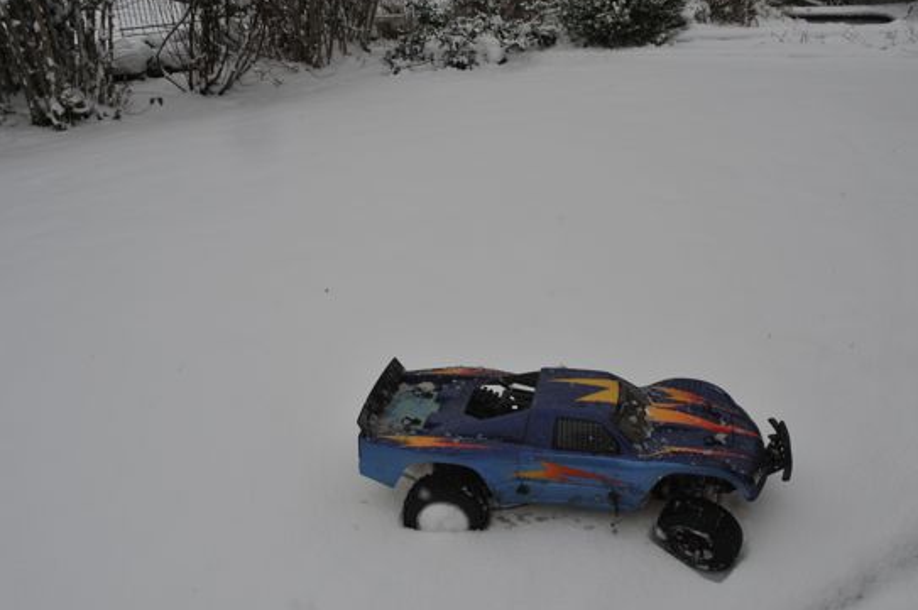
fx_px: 841
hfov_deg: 57.2
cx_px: 487
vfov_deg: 39.9
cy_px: 336
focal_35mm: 33
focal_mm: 28
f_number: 13
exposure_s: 1/750
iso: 1250
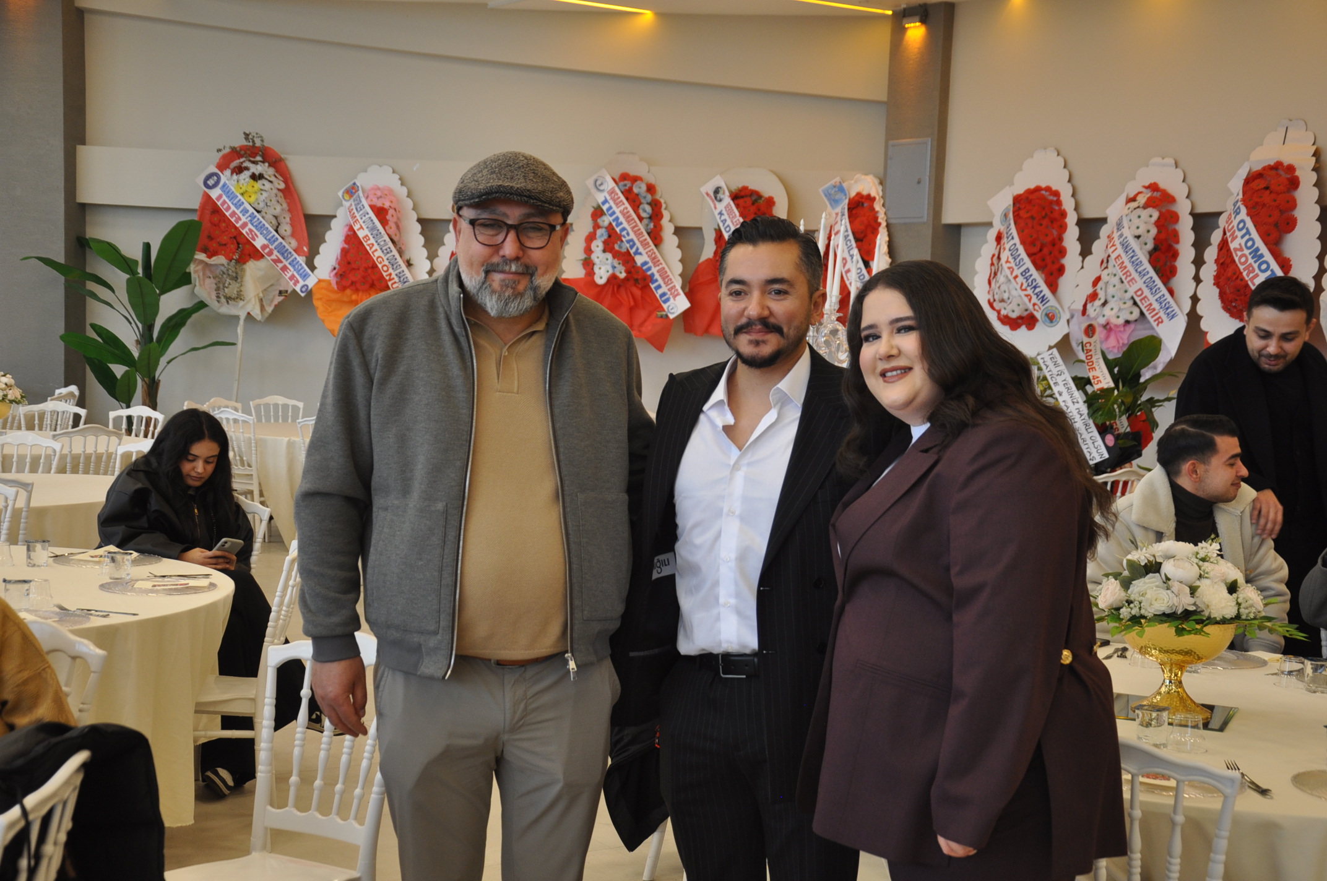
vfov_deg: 26.4
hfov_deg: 38.9
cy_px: 440
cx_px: 664
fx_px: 1878
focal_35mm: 51
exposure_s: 1/60
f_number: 4.2
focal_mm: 34
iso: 450
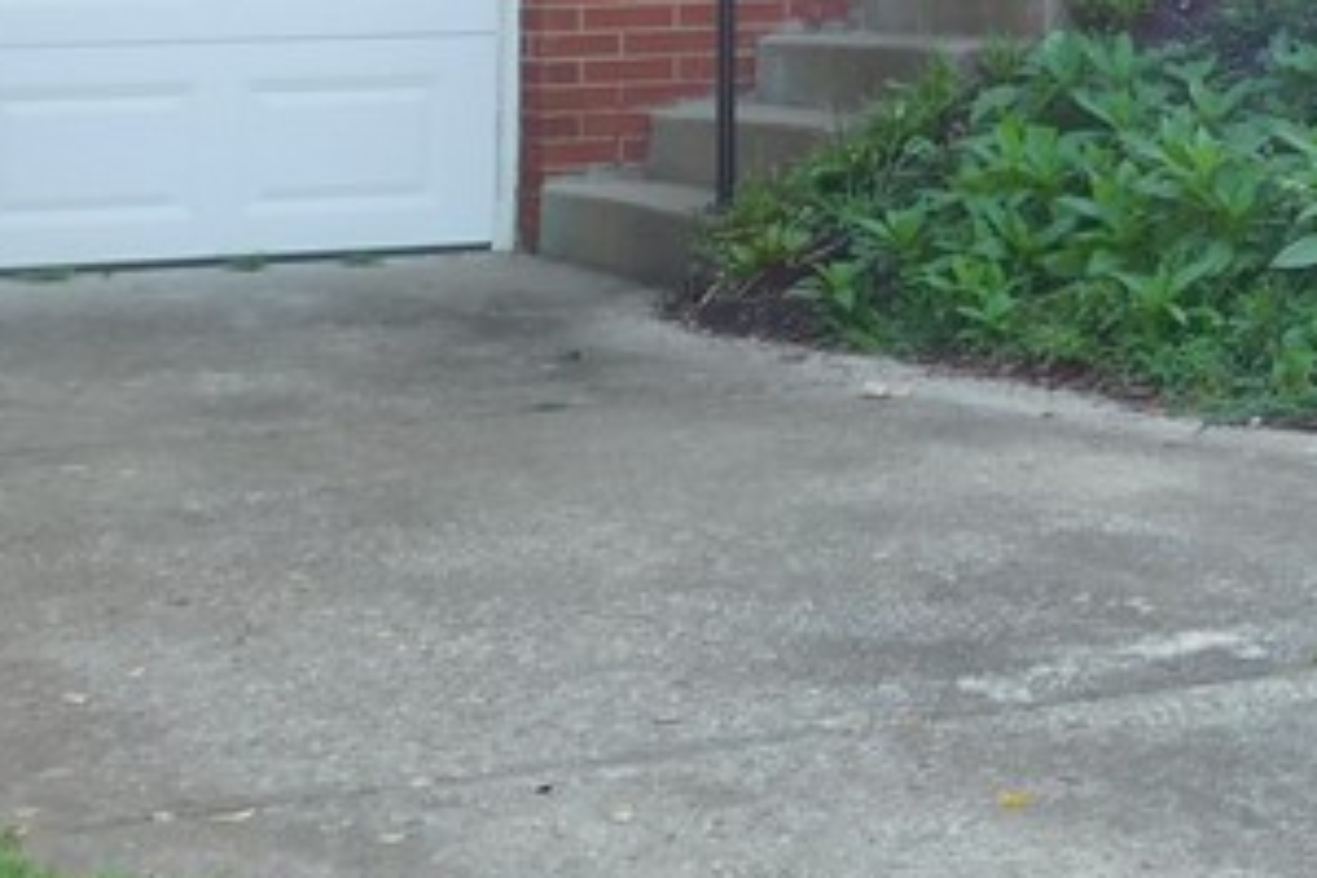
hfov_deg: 15.5
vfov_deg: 10.2
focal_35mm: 128
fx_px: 4682
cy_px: -566
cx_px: 1550
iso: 125
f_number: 3.5
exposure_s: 1/125
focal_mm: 6.3
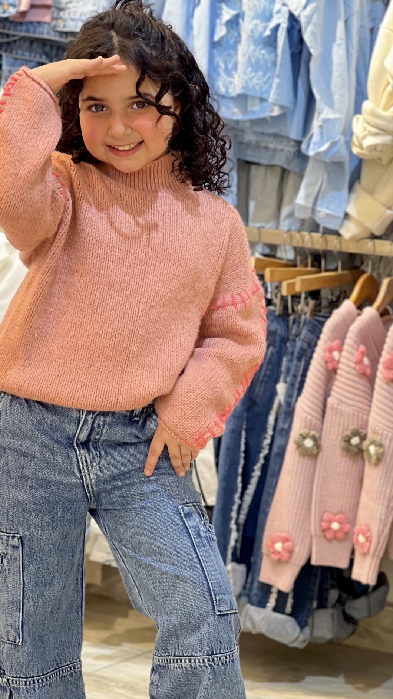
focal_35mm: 114
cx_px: 172
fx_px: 2112
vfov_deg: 18.8
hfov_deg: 10.6
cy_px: 423
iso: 160
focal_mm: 9
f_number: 2.8
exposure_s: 1/33
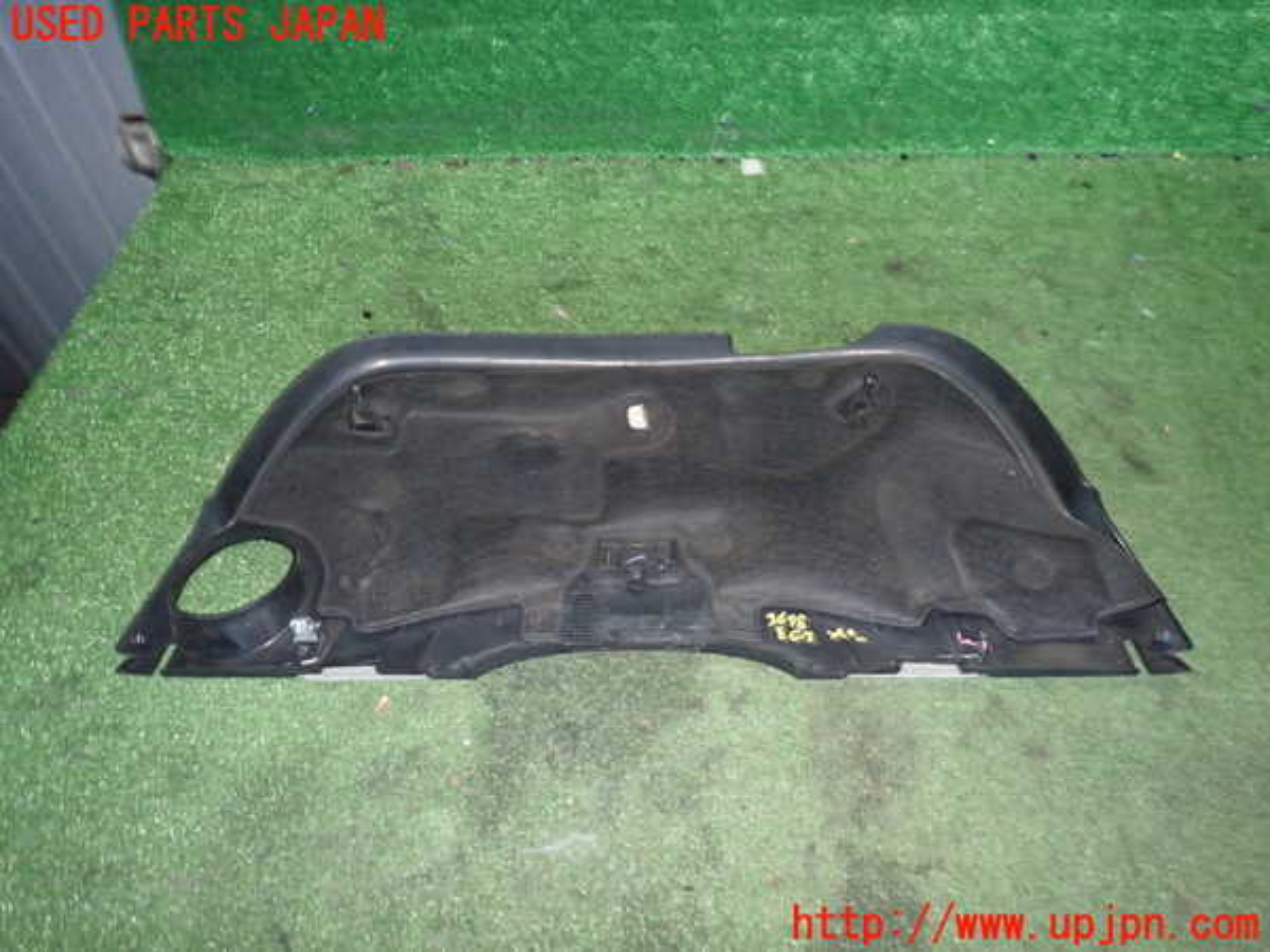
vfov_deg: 54.9
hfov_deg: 69.4
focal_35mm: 25
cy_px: 476
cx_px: 635
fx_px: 917
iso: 640
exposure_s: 1/30
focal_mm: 4.5
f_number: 5.6
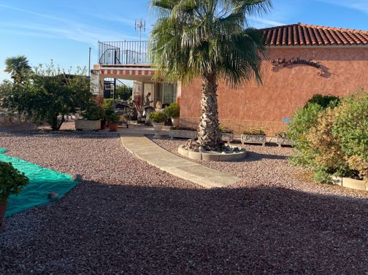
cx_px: 193
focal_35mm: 35
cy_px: 93
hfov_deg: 52.6
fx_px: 372
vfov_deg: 40.2
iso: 32
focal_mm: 5.1
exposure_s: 1/2336
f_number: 1.6
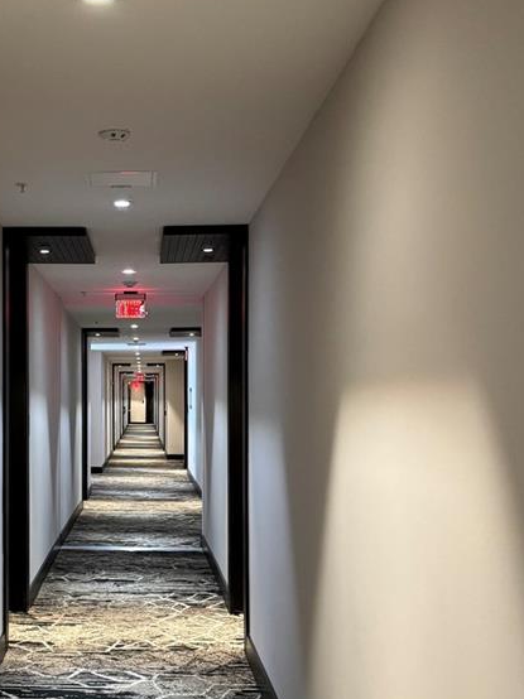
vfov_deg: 36.8
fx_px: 1050
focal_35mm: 52
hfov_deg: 27.3
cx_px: 86
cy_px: 402
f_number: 1.78
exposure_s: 1/60
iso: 500
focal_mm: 6.86
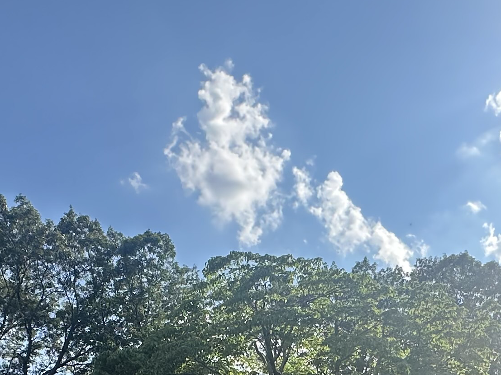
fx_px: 738
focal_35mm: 51
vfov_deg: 23.4
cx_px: 332
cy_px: 547
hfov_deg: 37.1
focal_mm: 2.22
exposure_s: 1/1171
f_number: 2.2
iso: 50
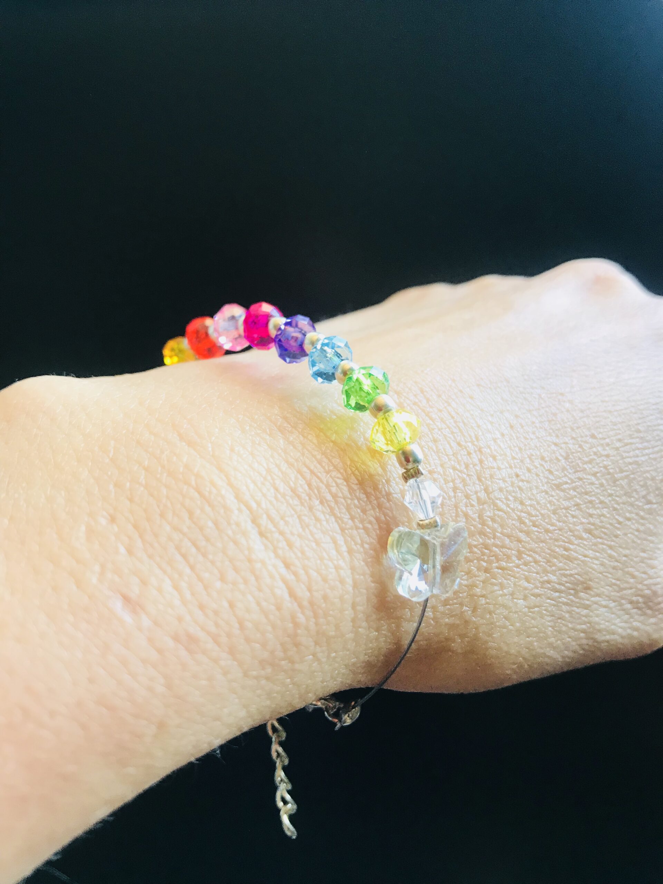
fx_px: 715
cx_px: 332
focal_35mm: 28
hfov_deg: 49.7
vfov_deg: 63.4
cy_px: 442
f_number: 1.8
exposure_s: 1/33
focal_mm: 3.99
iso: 32
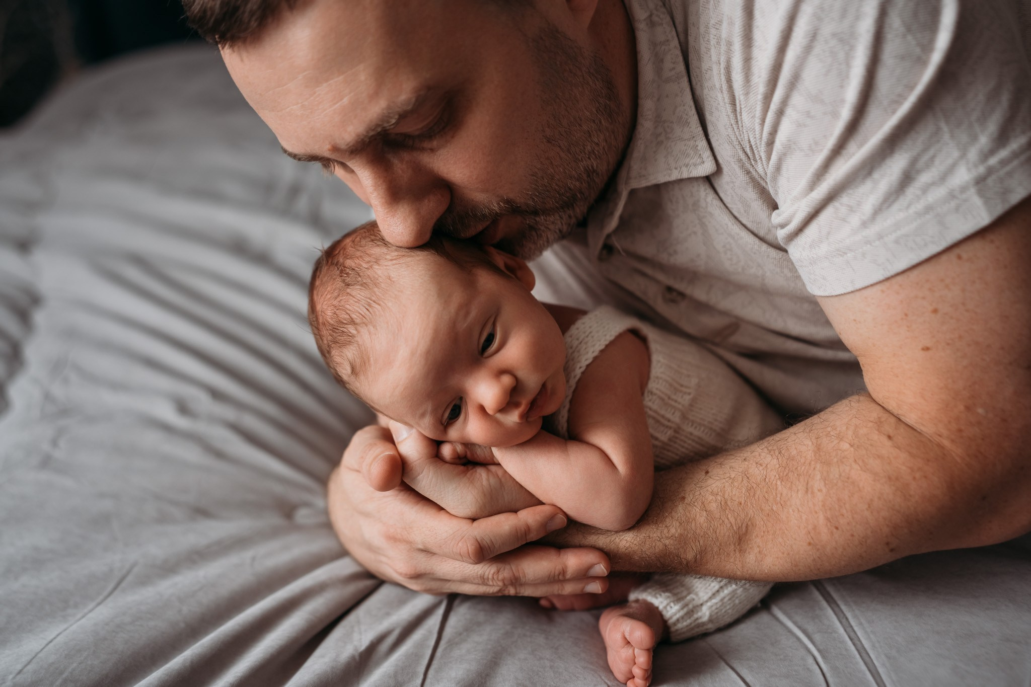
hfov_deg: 54.4
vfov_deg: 37.8
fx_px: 1002
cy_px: 344
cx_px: 516
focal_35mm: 35
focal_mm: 35
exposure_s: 1/100
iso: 160
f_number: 2
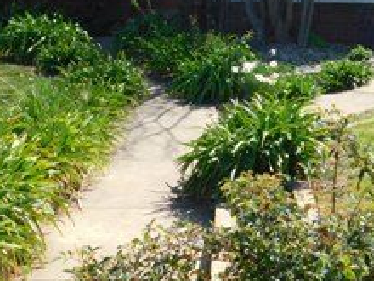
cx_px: 226
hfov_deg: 28.9
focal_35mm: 67
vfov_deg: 21.7
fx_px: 724
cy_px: 56
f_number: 3
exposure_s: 1/1000
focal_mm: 4
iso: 125
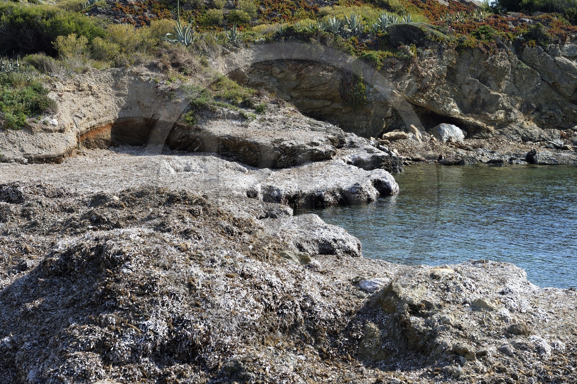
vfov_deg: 19.4
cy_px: 192
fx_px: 1122
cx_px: 288
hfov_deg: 28.8
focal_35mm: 70
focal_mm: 70
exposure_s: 1/320
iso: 200
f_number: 9
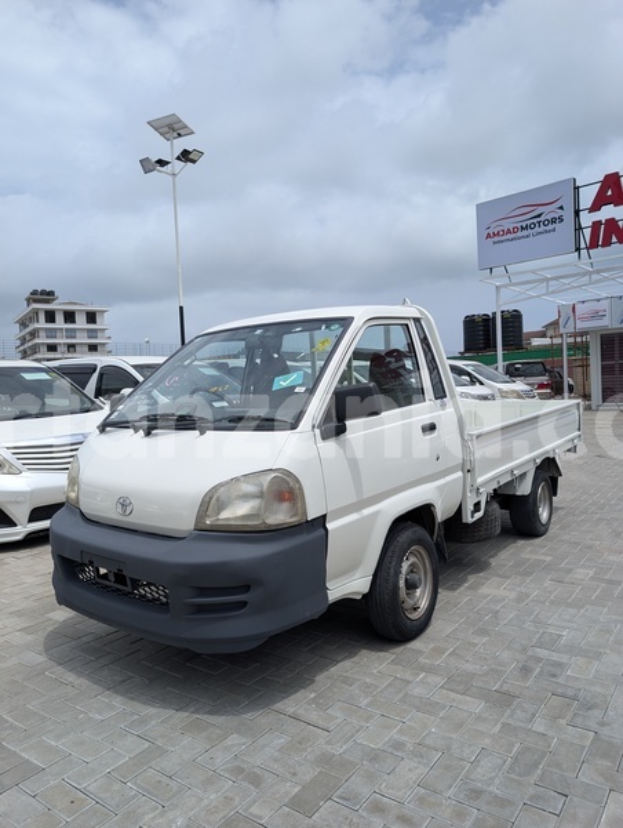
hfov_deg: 57.0
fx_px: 574
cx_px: 312
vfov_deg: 71.5
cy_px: 414
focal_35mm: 24
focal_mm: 6.9
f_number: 1.68
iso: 20
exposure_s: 1/2174
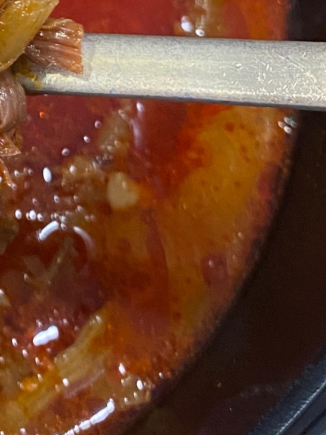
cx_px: -217
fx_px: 1294
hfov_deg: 13.2
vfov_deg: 18.3
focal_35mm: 103
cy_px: -64
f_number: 1.8
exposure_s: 1/60
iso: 400
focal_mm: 4.25
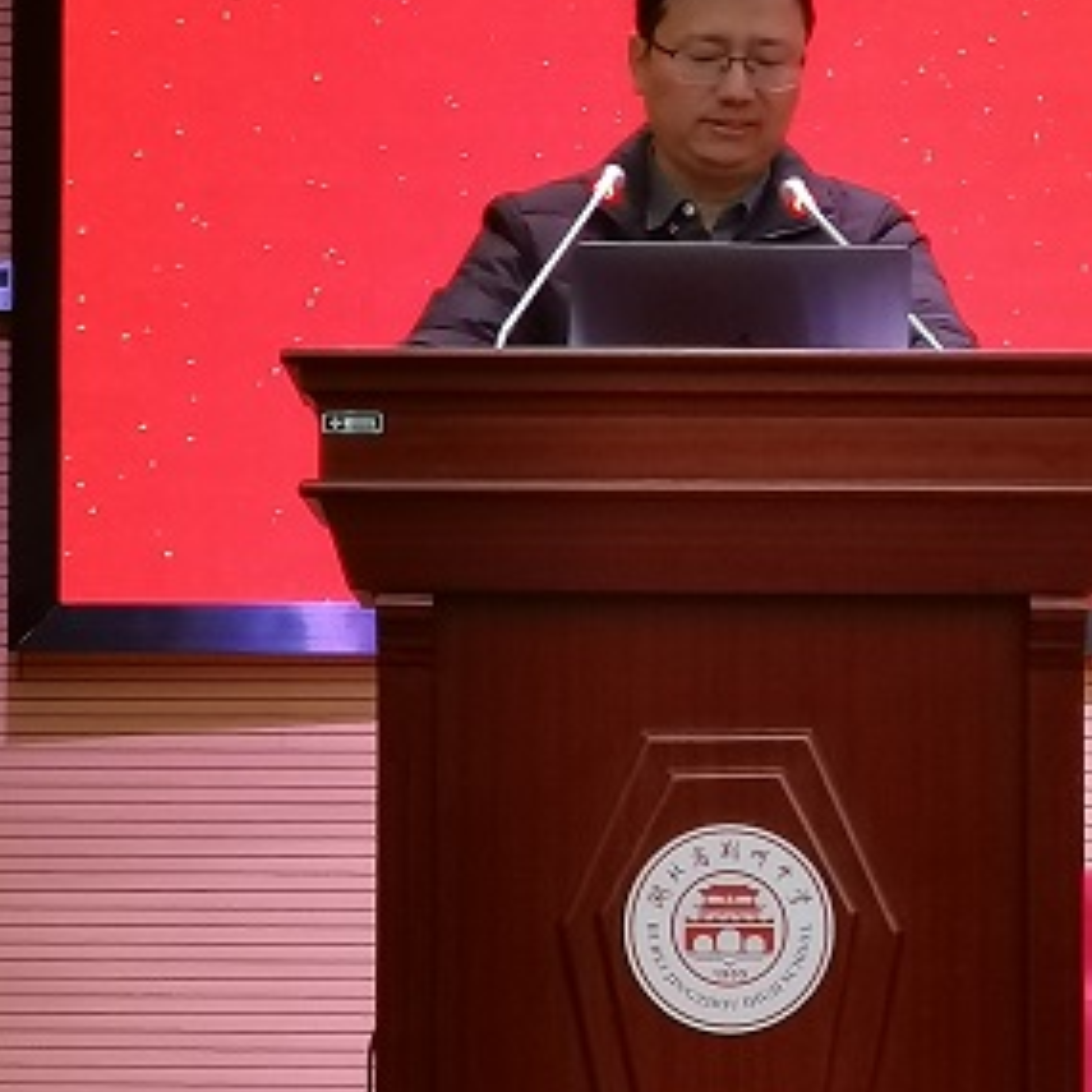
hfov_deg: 9.0
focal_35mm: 194
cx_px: 435
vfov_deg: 9.0
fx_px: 6924
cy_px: 88
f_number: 1.8
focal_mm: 5.58
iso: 160
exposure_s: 1/50
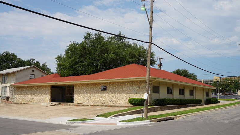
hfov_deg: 52.8
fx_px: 242
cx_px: 120
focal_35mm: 38
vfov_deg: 31.1
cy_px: 78
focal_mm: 24
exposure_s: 1/200
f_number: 11
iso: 100
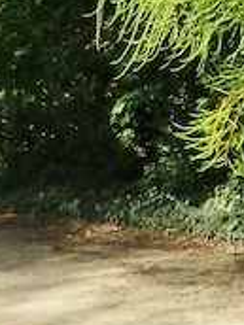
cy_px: -162
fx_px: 1748
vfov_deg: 10.3
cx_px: 713
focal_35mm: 186
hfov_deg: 7.2
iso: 80
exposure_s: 1/250
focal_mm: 4.5
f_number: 3.5
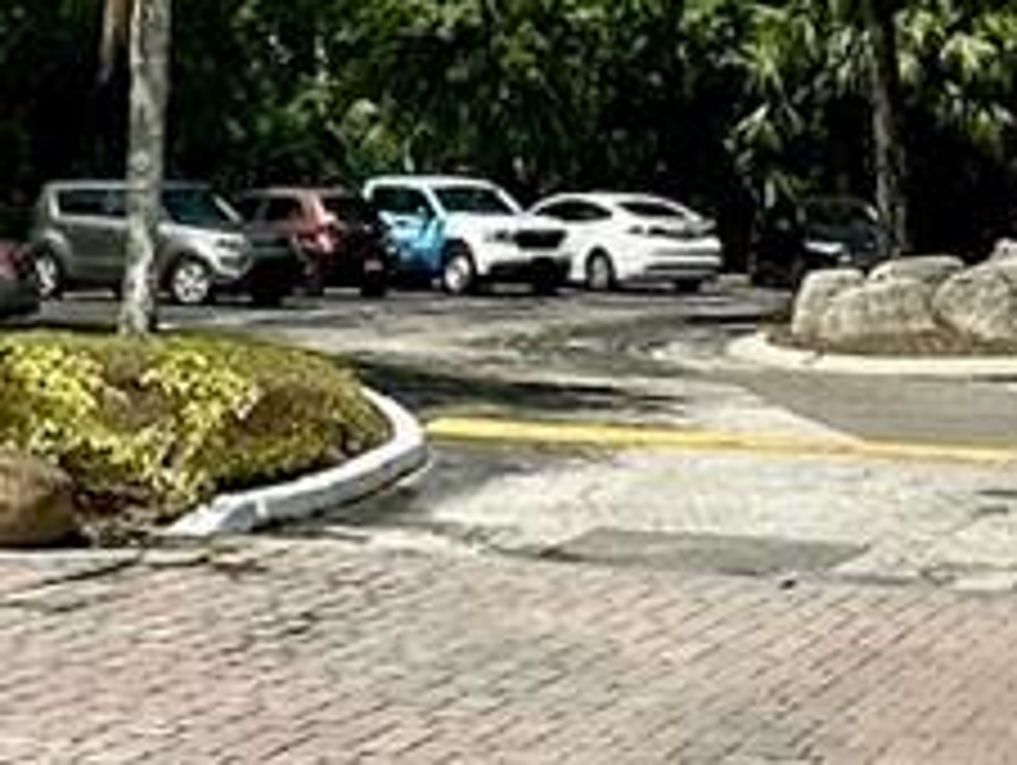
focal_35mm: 99
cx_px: 540
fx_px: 2912
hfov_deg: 19.8
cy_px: -405
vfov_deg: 14.0
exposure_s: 1/1770
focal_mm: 2.22
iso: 40
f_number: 2.2
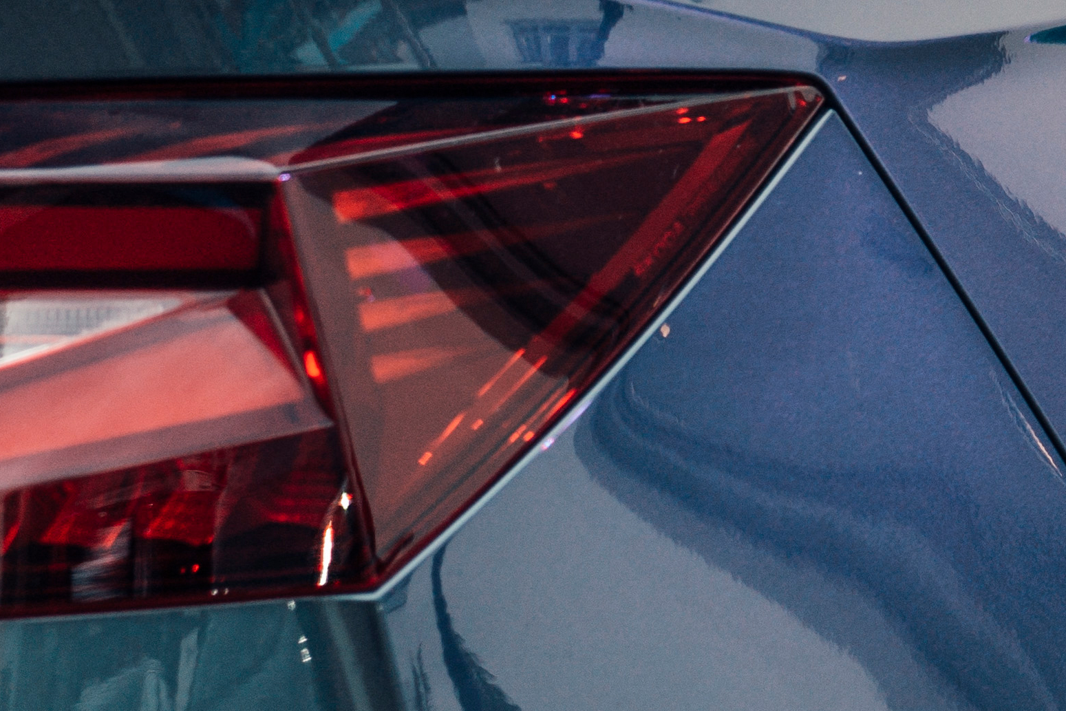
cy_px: -51
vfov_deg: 5.0
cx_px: 2368
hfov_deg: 7.2
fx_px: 8114
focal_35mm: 274
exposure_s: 1/200
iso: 100
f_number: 5
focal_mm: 55
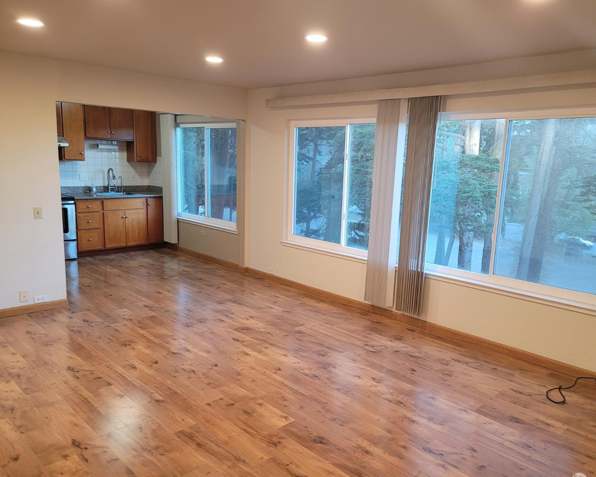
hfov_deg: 64.0
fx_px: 476
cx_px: 311
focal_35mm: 27
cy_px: 244
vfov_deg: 53.2
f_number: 1.8
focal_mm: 7
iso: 160
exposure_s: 1/60
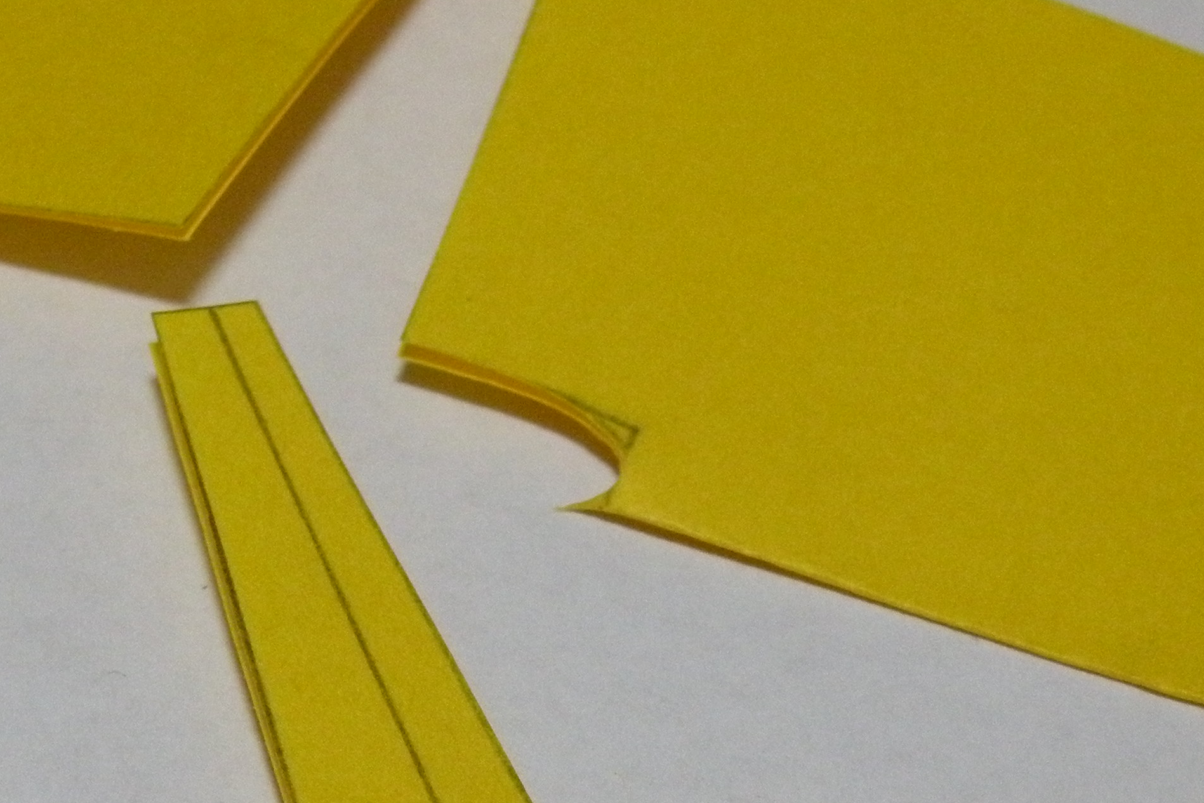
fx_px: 3746
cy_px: 830
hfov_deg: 18.2
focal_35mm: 112
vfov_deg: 12.1
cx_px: 425
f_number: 3.5
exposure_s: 1/64
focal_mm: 9.8
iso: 400
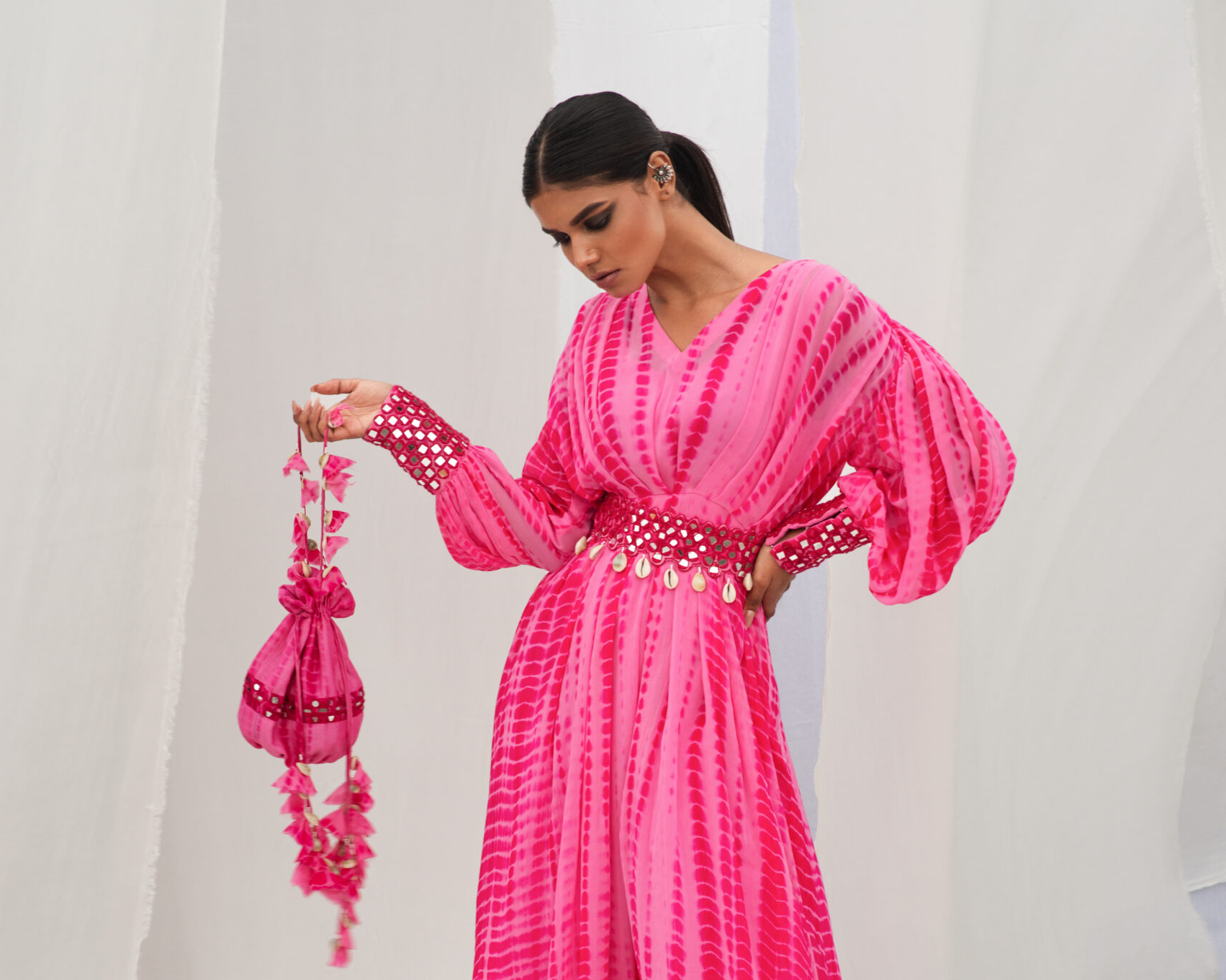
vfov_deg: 12.8
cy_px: 709
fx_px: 4354
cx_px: 613
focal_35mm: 120
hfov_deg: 16.0
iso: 250
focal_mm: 85
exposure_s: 1/160
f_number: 7.1
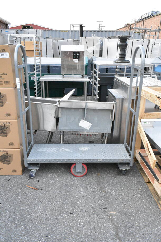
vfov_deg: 67.3
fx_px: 181
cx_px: 80
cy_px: 121
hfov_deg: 48.0
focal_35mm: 27
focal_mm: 18
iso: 6400
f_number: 13
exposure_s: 1/640
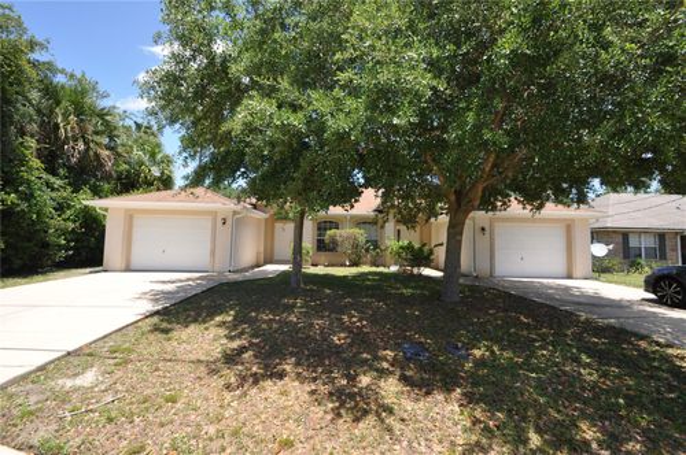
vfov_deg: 77.2
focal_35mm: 15
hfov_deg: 100.5
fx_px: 285
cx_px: 343
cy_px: 228
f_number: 10
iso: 200
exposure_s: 1/200
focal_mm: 10
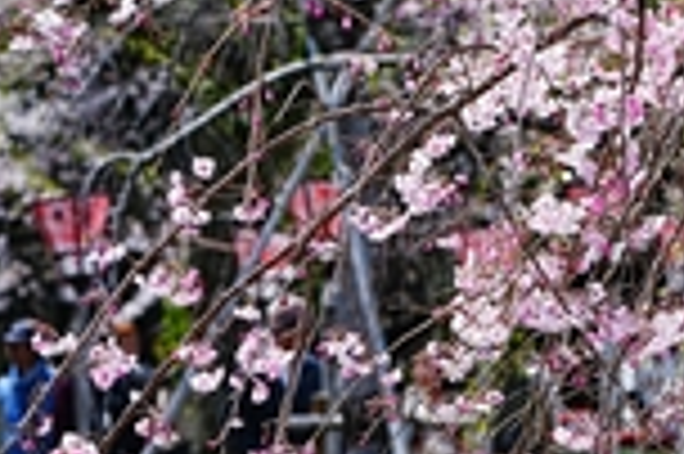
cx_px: 837
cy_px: 106
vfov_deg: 4.7
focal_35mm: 292
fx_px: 5542
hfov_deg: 7.0
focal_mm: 111
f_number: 8
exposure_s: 1/320
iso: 100
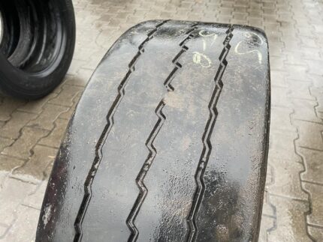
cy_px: 121
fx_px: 243
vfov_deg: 53.1
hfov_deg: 67.3
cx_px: 162
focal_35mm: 26
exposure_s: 1/98
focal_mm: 4.2
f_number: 1.6
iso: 125
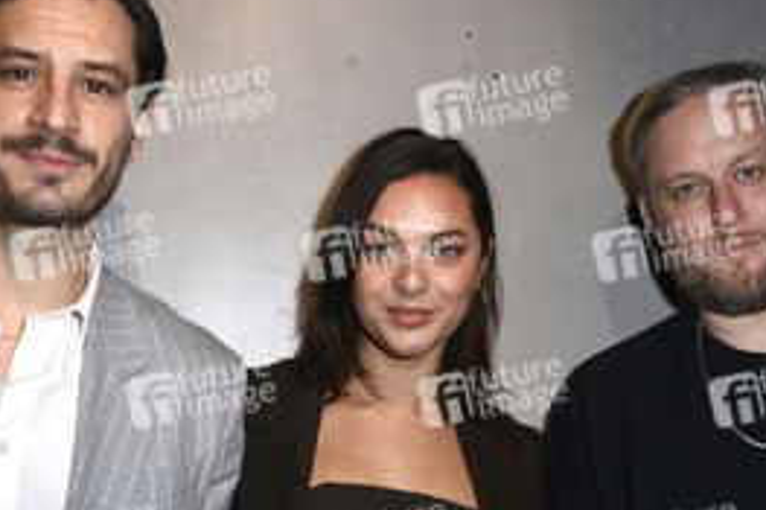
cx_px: 415
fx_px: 1021
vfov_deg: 27.9
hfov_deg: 41.1
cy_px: 321
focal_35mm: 48
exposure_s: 1/100
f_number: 5
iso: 1250
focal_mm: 28
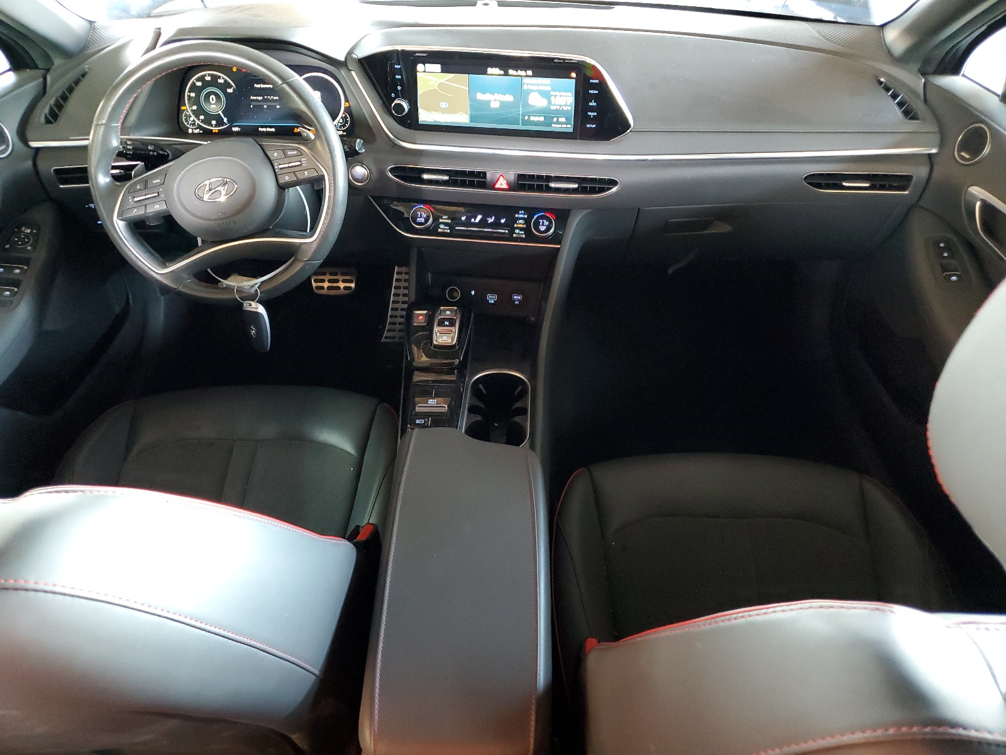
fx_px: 756
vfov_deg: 53.1
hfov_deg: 67.3
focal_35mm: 26
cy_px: 378
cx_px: 503
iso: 378
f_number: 1.5
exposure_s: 1/15
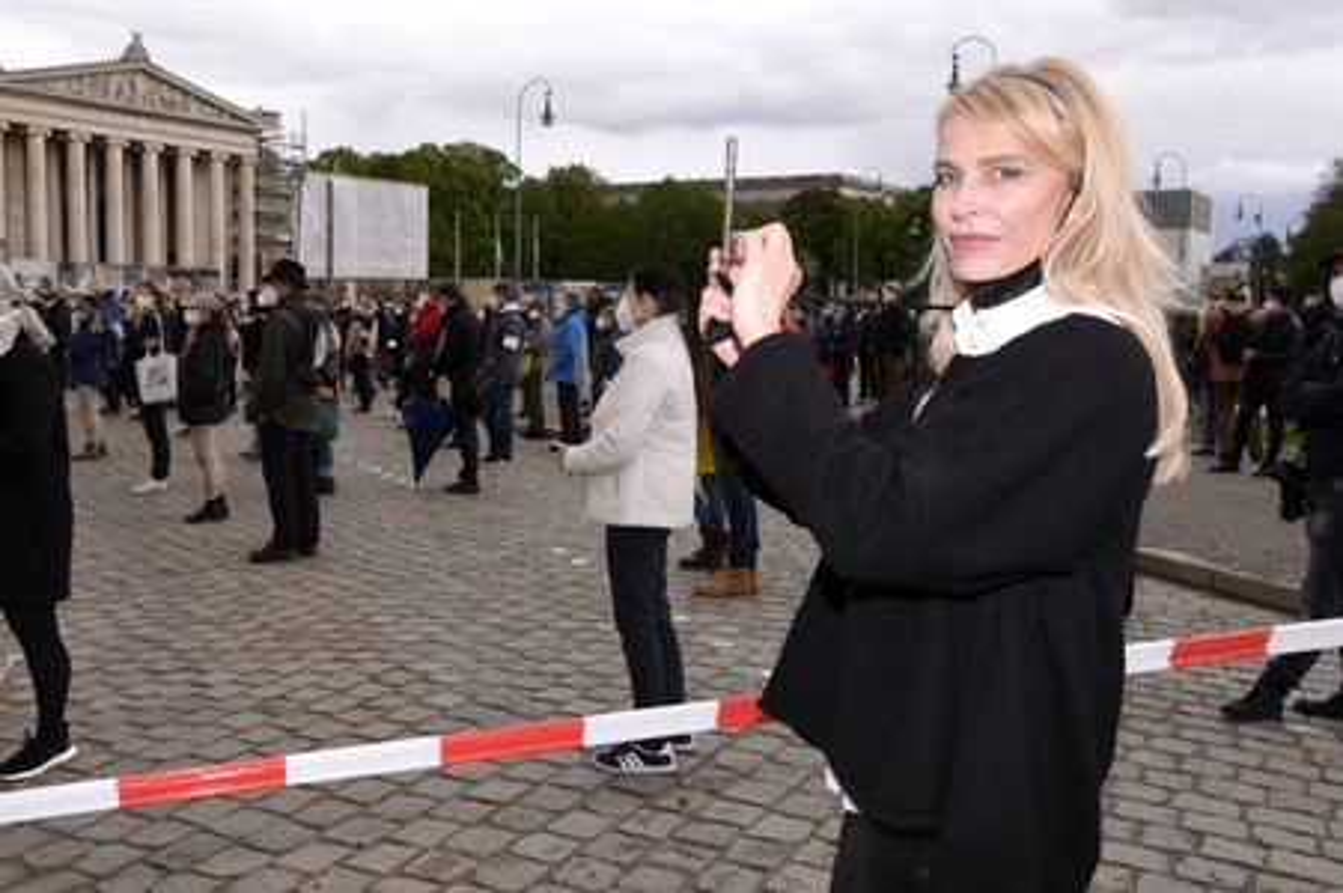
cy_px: 446
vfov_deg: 41.1
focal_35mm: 32
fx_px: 1193
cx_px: 672
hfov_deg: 58.8
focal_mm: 32
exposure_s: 1/160
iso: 250
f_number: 9
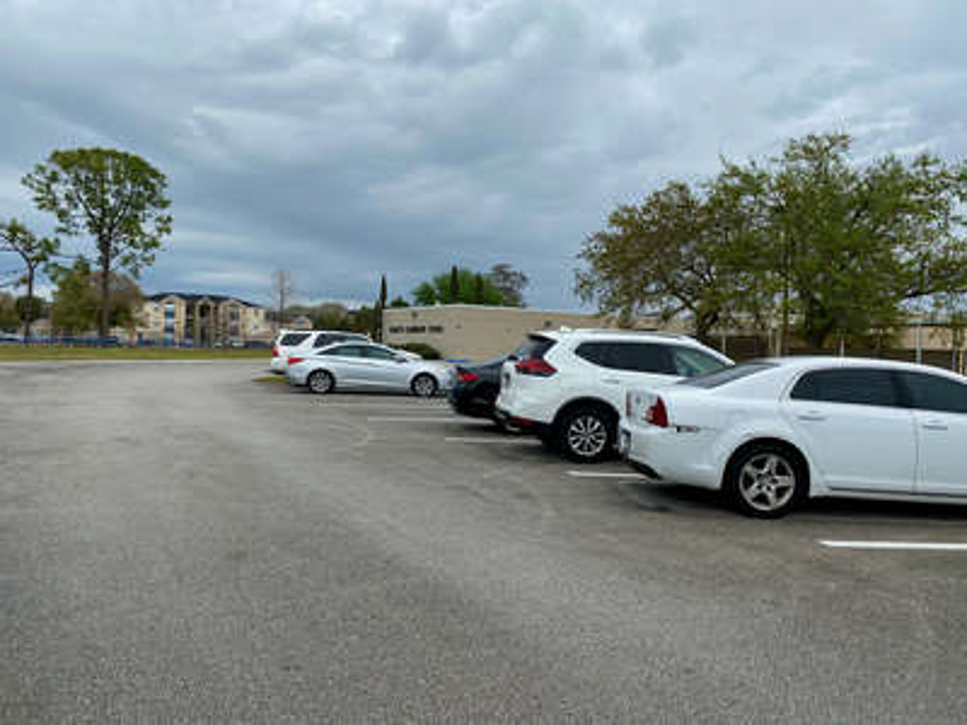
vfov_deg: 53.1
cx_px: 484
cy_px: 362
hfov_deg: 67.3
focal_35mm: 26
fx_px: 726
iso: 32
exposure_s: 1/1208
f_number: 1.8
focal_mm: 4.25
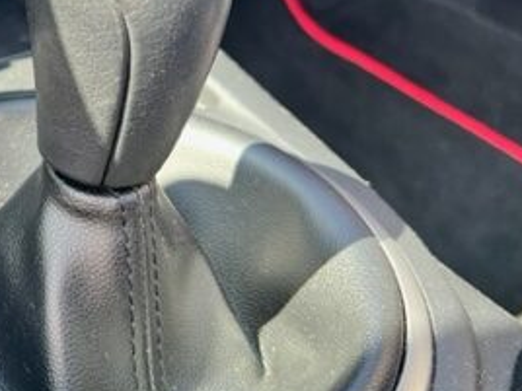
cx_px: -23
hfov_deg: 28.8
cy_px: 72
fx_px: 935
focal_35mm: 62
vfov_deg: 23.3
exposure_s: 1/121
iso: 40
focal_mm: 5.7
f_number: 1.5
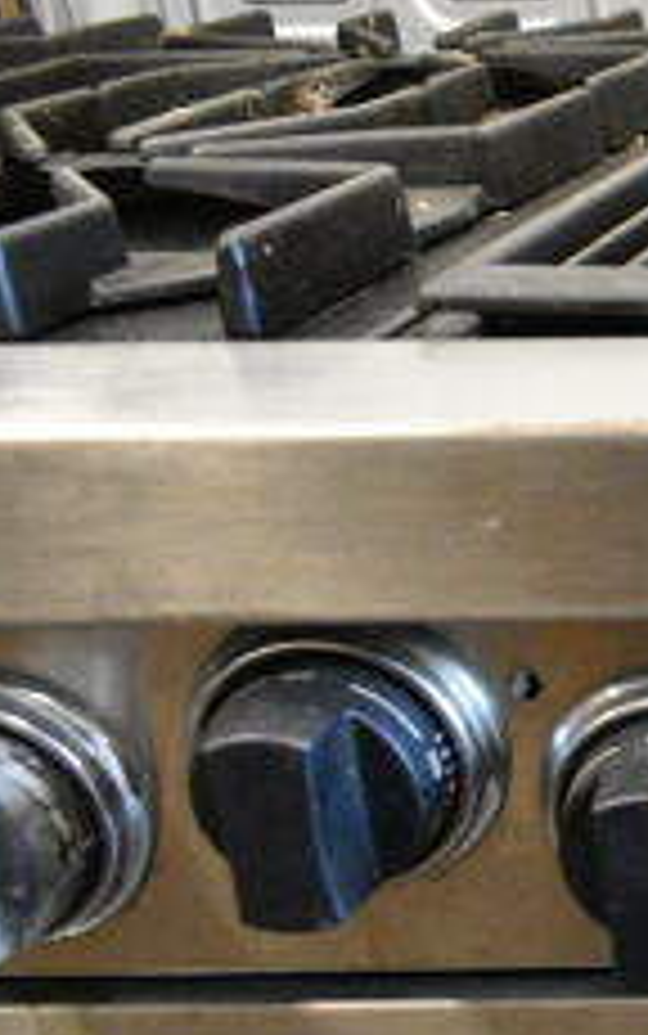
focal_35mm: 73
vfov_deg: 28.2
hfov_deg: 14.4
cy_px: 540
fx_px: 2060
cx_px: 1350
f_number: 5.6
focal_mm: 18
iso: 6400
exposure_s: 1/125
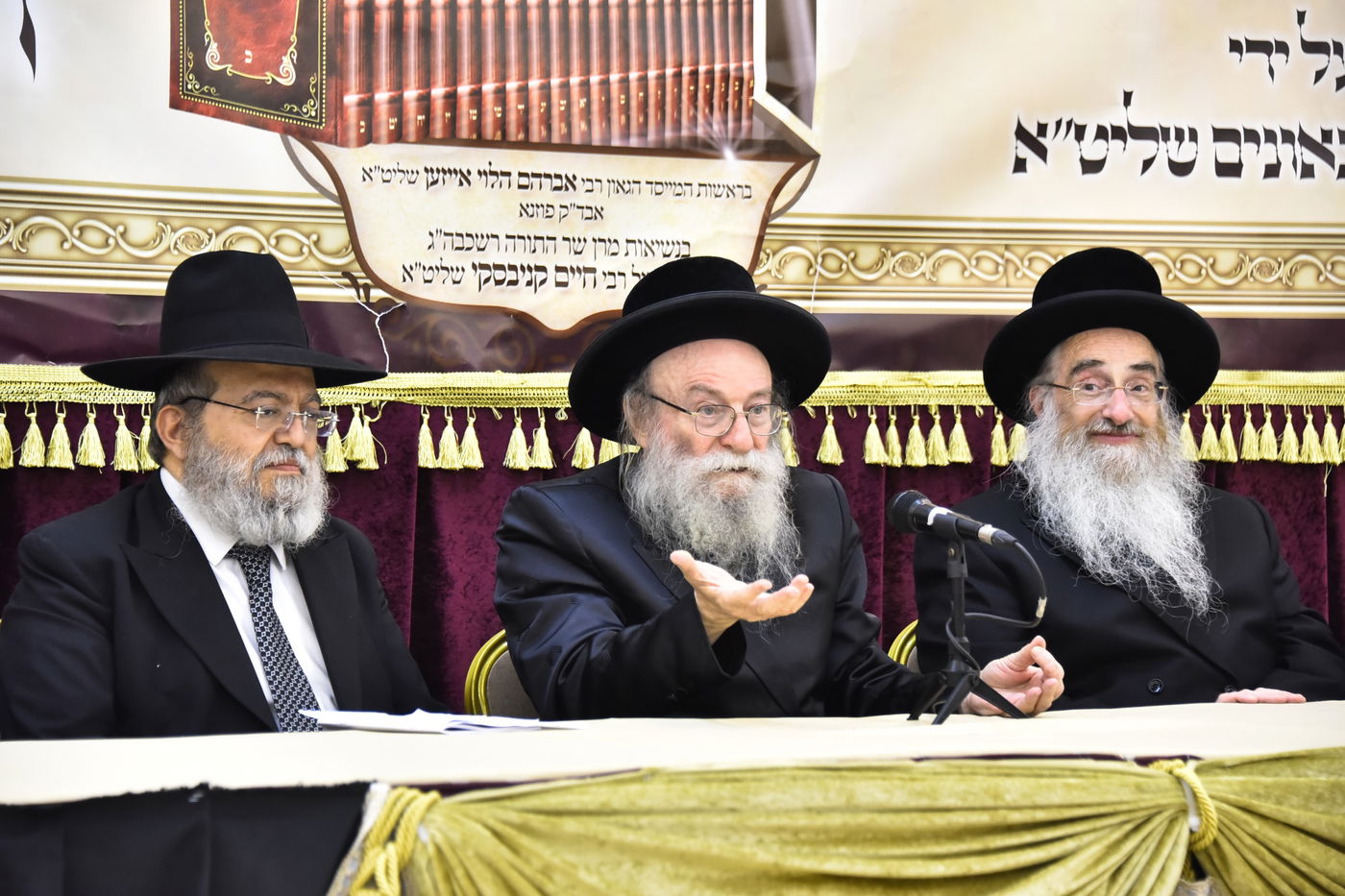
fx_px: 4669
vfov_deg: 11.0
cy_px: 448
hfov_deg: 16.4
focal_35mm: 125
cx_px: 672
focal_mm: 125
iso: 3200
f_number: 5.6
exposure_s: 1/100
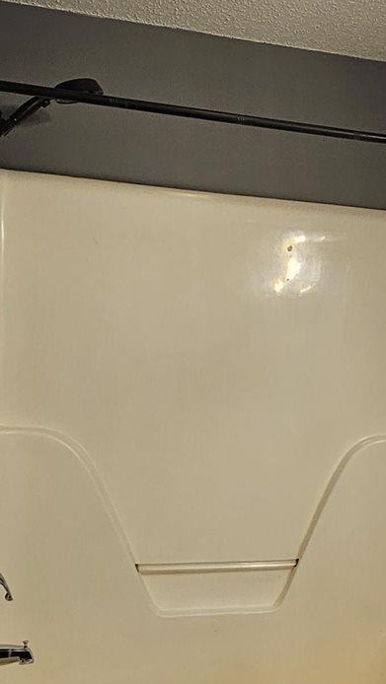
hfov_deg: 23.3
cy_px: 443
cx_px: 466
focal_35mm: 47
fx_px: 854
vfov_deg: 43.2
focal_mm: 2.2
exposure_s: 1/60
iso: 80
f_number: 2.2
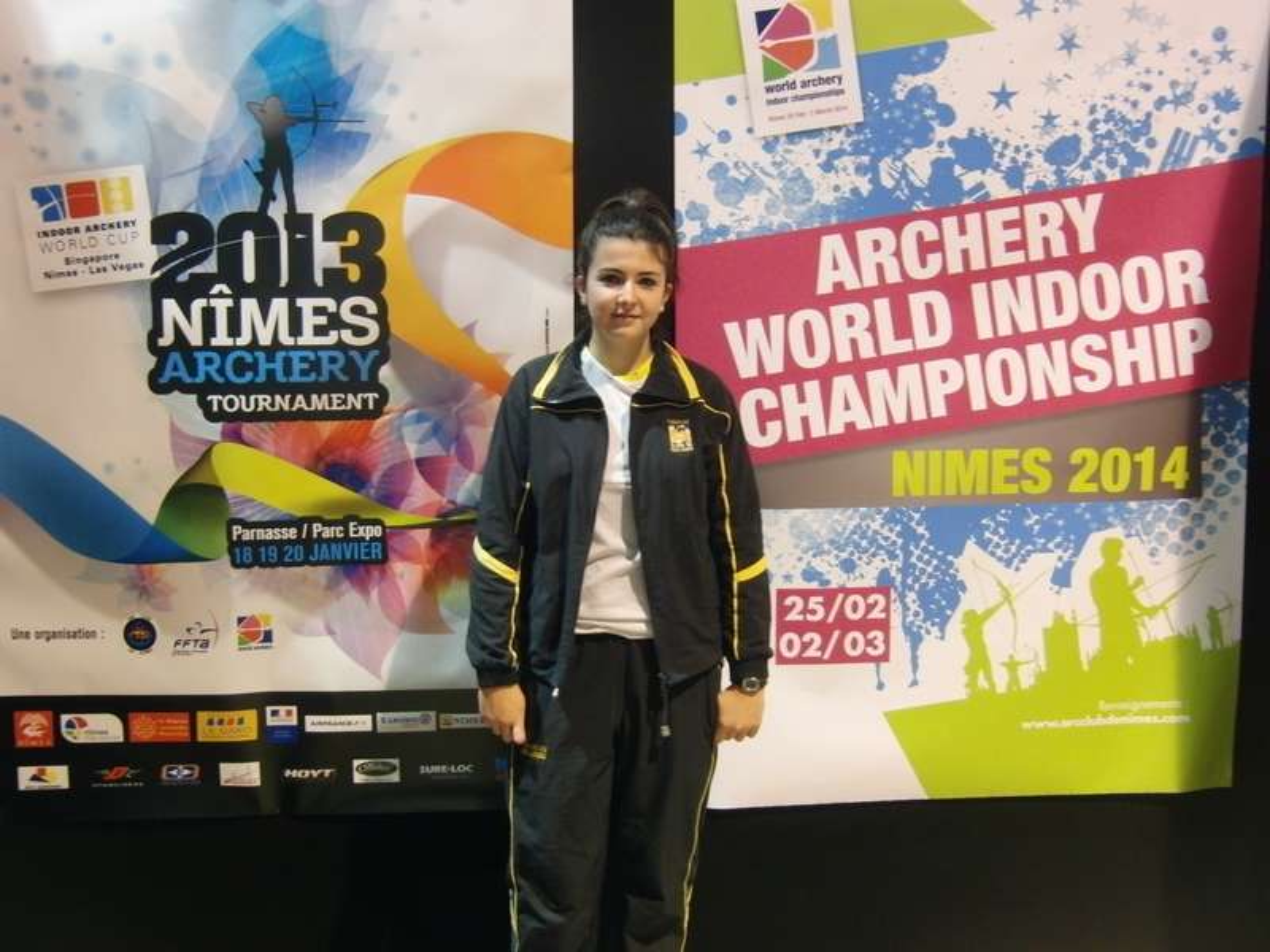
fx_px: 1468
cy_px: 476
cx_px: 635
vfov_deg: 36.0
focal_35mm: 40
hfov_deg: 46.8
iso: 400
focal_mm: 7.1
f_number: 3.8
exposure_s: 1/10
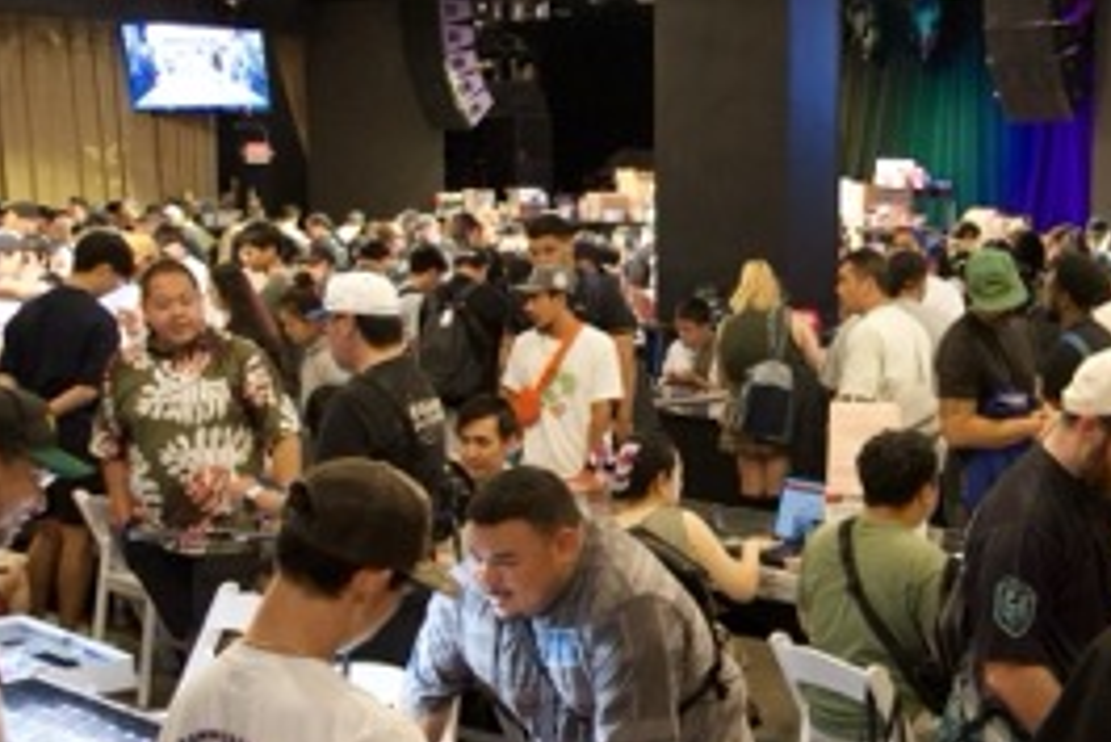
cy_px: 421
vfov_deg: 23.4
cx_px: 901
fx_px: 1791
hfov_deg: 33.4
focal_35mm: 58
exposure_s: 1/100
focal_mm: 16
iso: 4000
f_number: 3.5
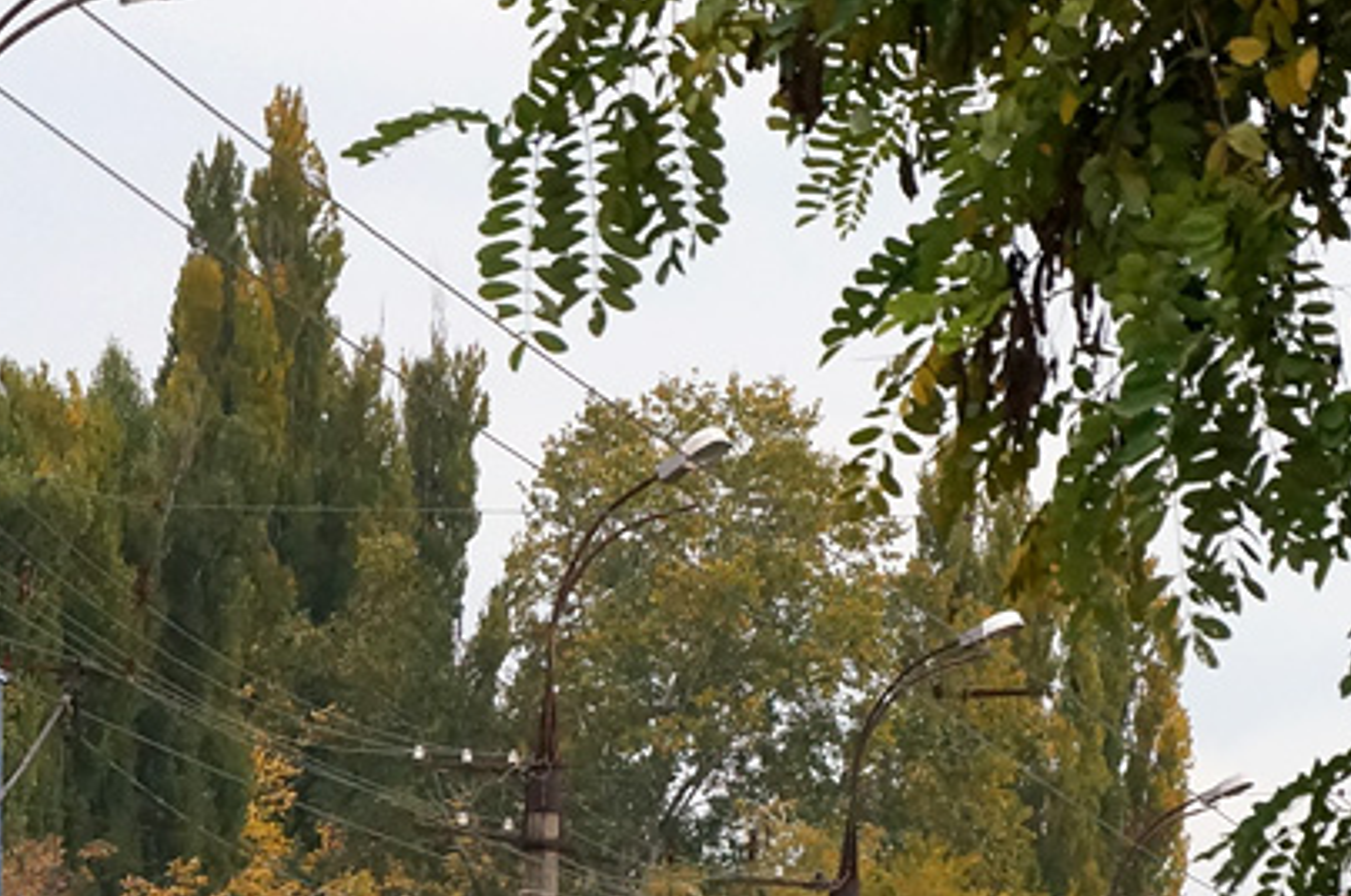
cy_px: 1061
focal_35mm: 312
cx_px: -562
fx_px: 11690
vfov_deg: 4.4
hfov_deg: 6.5
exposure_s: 1/500
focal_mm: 70
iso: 800
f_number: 10
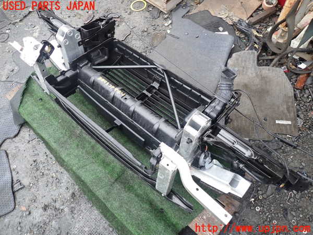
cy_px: 118
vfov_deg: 54.9
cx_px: 156
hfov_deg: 69.4
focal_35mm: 25
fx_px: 226
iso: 100
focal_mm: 4.5
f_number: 2
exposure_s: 1/100
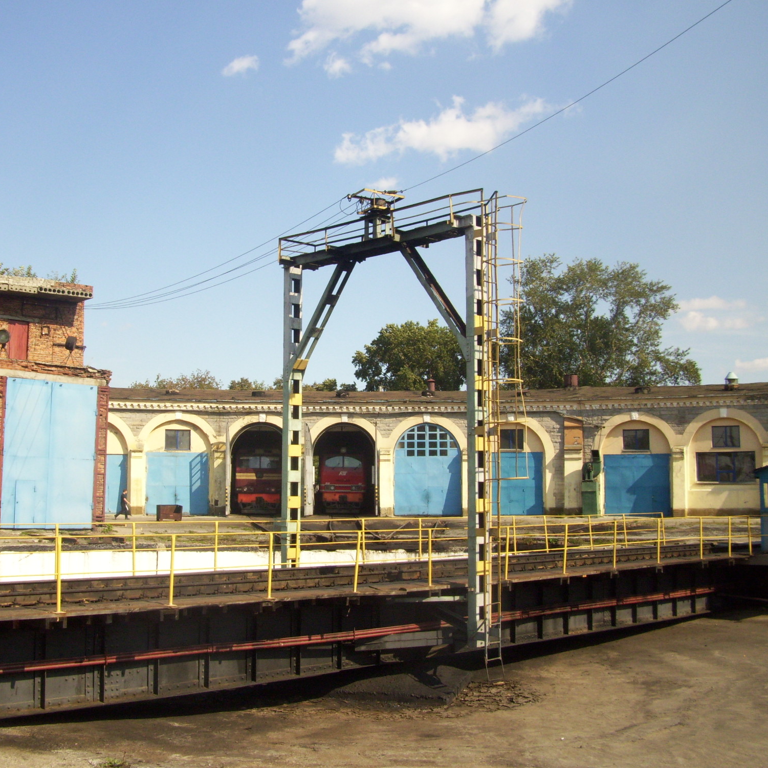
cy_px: 381
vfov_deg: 40.9
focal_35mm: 41
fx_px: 1029
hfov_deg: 40.9
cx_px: 387
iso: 125
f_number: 5.6
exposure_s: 1/320
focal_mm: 5.7
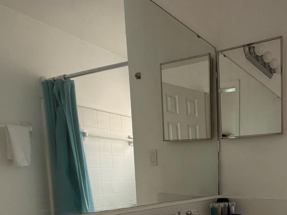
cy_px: 208
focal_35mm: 32
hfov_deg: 49.9
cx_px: 263
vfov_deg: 39.6
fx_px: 265
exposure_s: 1/99
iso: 125
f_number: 2.2
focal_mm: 2.22
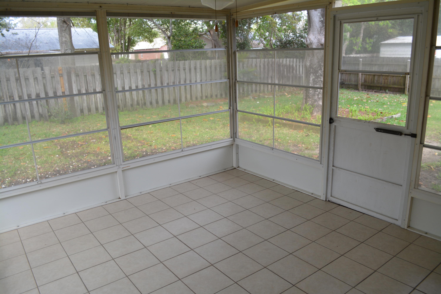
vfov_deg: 47.9
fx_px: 331
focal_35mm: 27
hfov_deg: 67.4
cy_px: 147
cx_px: 220
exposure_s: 1/125
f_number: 5.6
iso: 320
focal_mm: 18
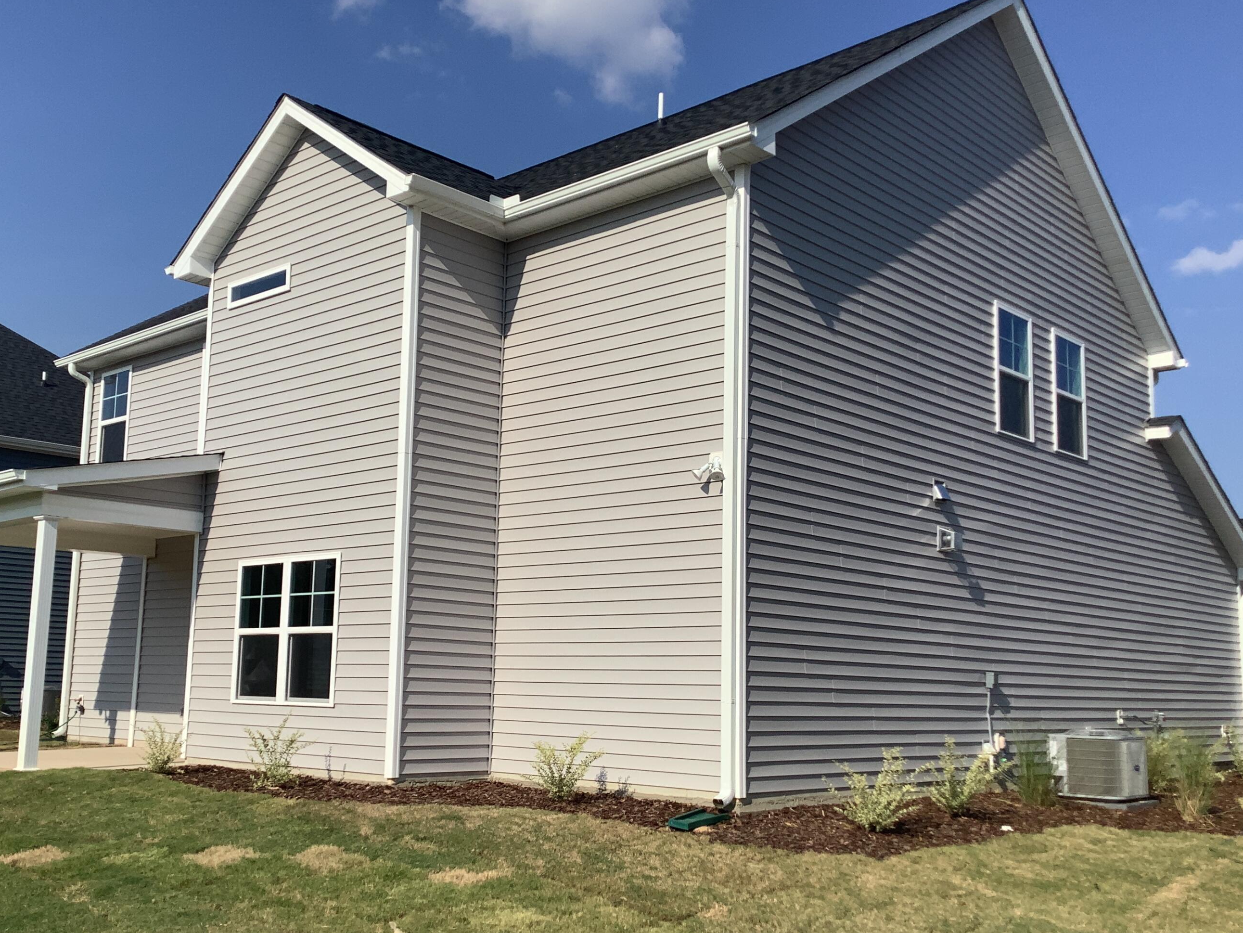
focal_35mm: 36
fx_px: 1293
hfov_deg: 51.3
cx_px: 581
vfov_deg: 39.6
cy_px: 513
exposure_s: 1/2398
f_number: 2.4
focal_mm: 3.3
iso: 25
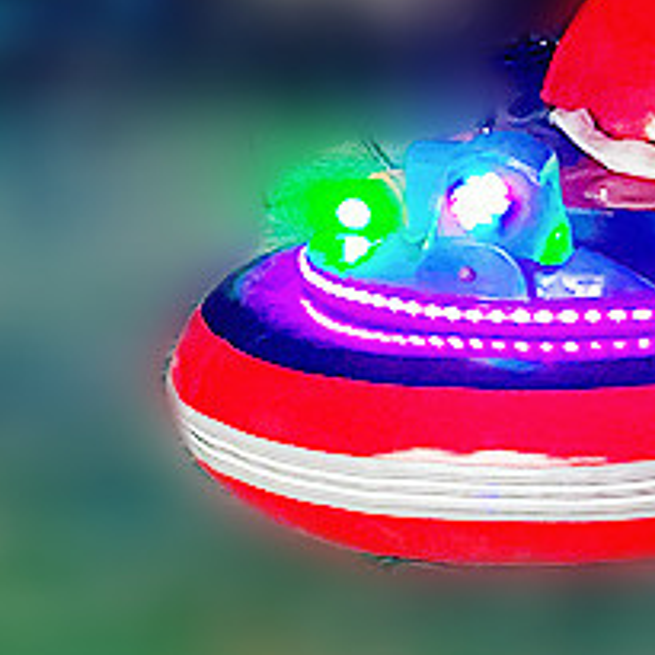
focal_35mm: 84
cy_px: 425
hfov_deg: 16.9
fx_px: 1798
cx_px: 1192
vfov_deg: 20.6
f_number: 1.8
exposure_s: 1/31
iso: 640
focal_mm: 4.25
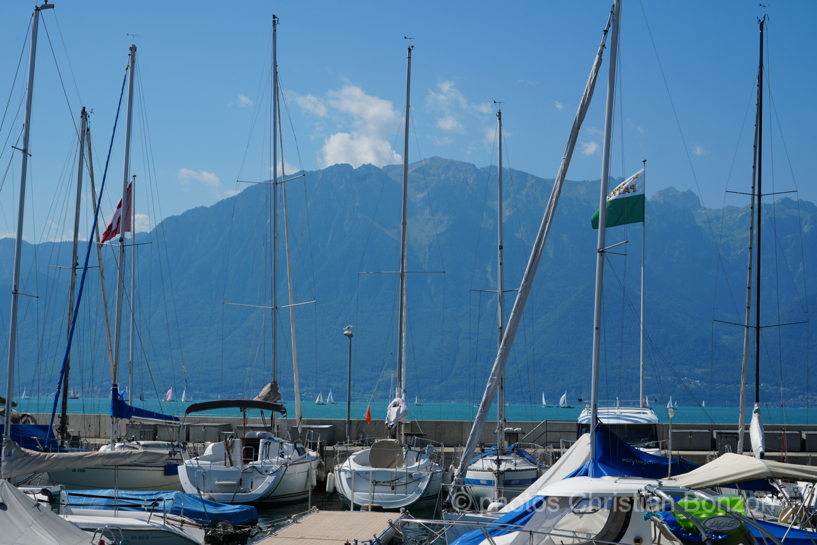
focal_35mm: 62
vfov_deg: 21.9
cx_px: 408
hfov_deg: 32.4
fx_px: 1407
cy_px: 272
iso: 100
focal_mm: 62
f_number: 13
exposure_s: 1/200
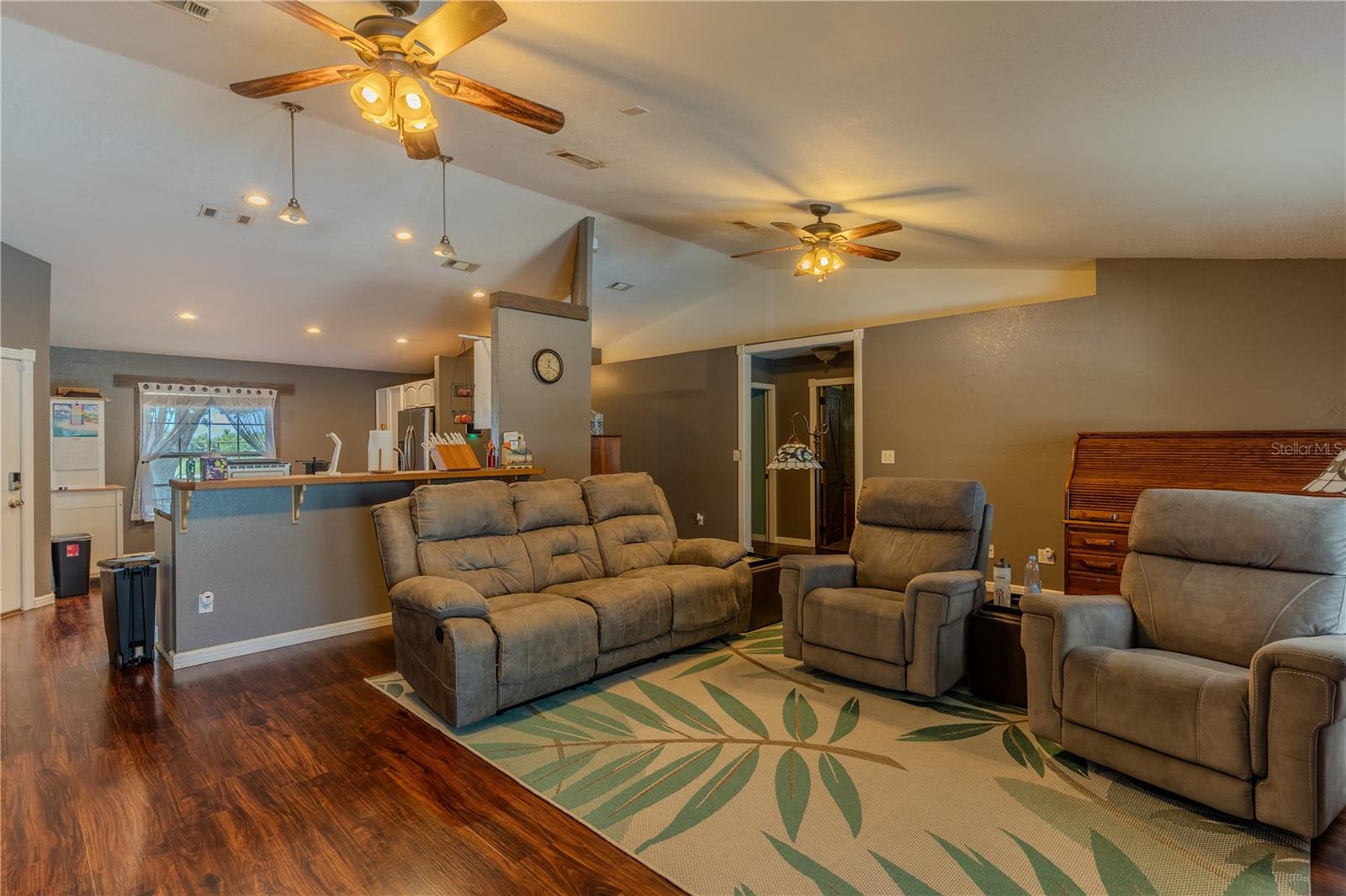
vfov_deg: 70.4
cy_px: 448
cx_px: 673
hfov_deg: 93.3
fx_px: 635
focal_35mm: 17
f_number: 8
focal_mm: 17
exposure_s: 1/40
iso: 100
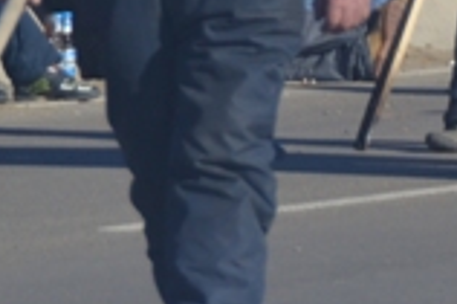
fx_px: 11578
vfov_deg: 1.5
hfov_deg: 2.3
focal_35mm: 913
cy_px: -143
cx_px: 625
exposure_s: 1/500
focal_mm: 120
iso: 100
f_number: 5.6
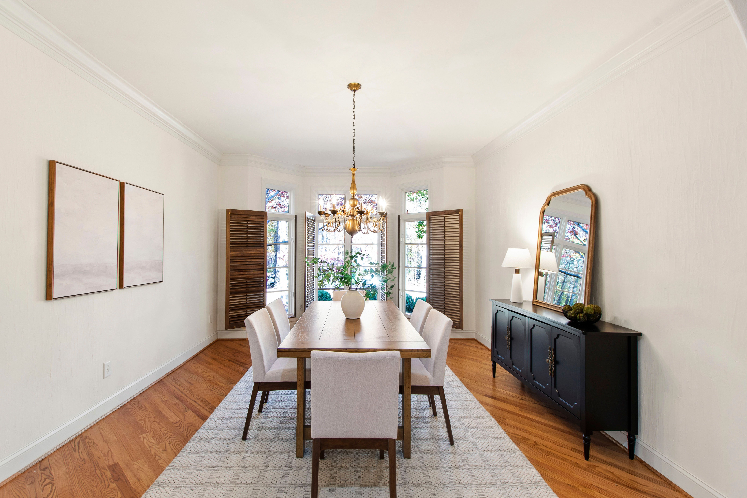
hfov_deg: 100.4
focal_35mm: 15
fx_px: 311
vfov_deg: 77.3
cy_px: 249
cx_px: 374
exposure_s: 1
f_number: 8
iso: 100
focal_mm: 10
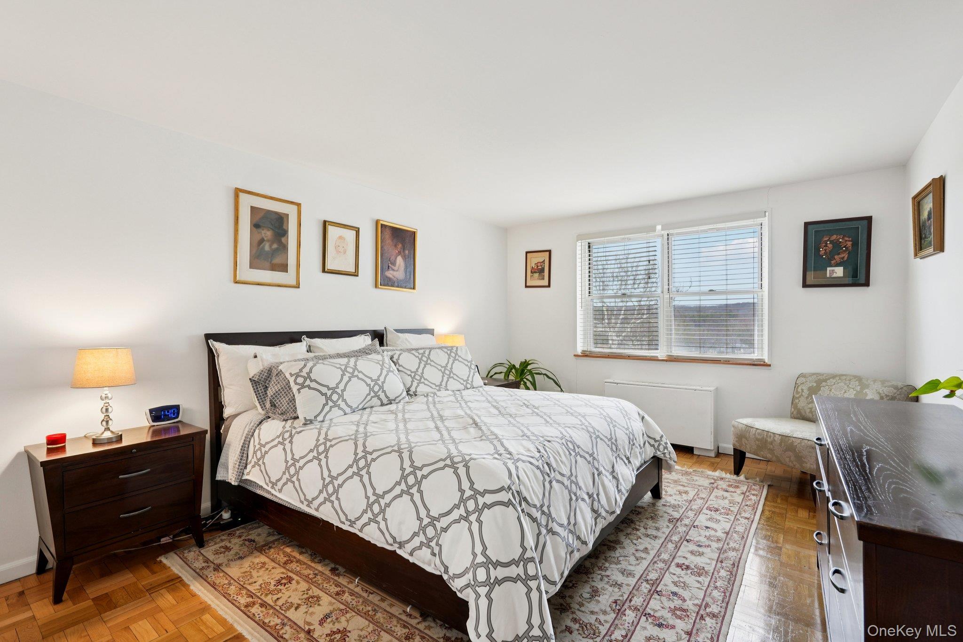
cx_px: 482
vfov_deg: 73.7
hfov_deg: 96.7
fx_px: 428
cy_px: 321
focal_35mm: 16
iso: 400
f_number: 9
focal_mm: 16
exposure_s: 1/20
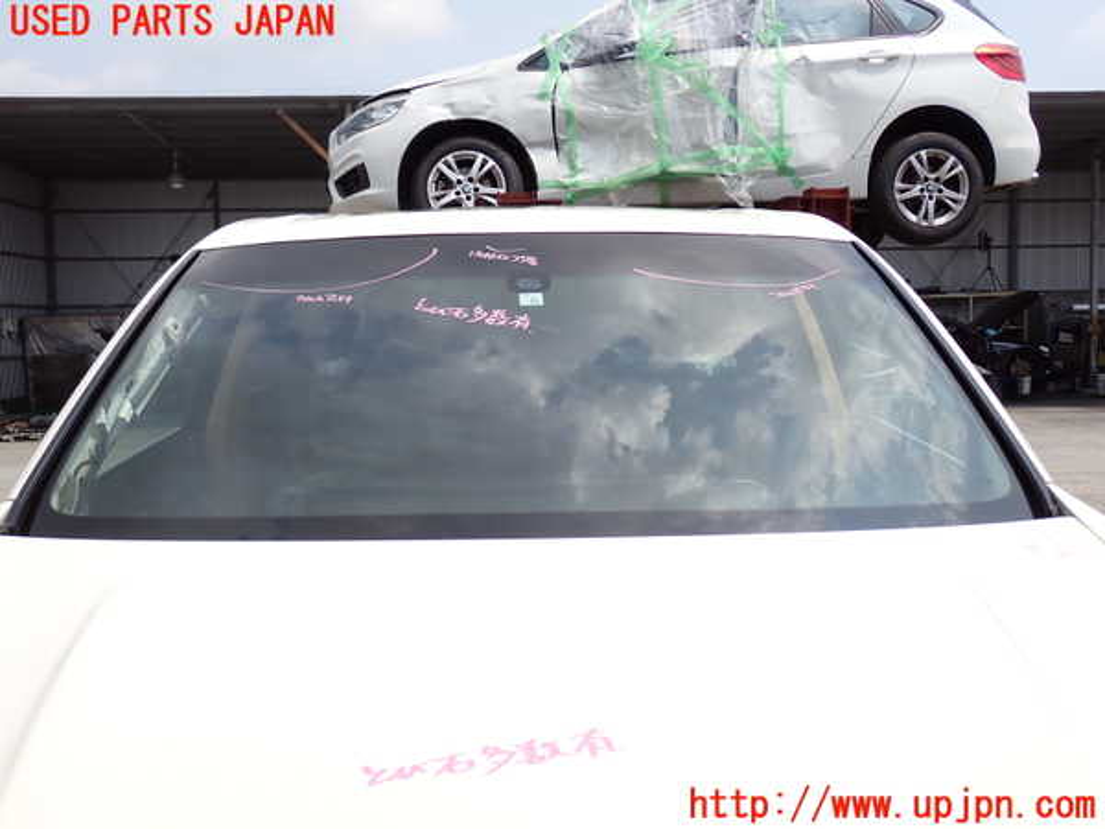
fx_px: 1213
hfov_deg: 49.0
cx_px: 552
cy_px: 414
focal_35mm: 38
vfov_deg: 37.7
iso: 100
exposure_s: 1/800
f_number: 3.5
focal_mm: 6.83
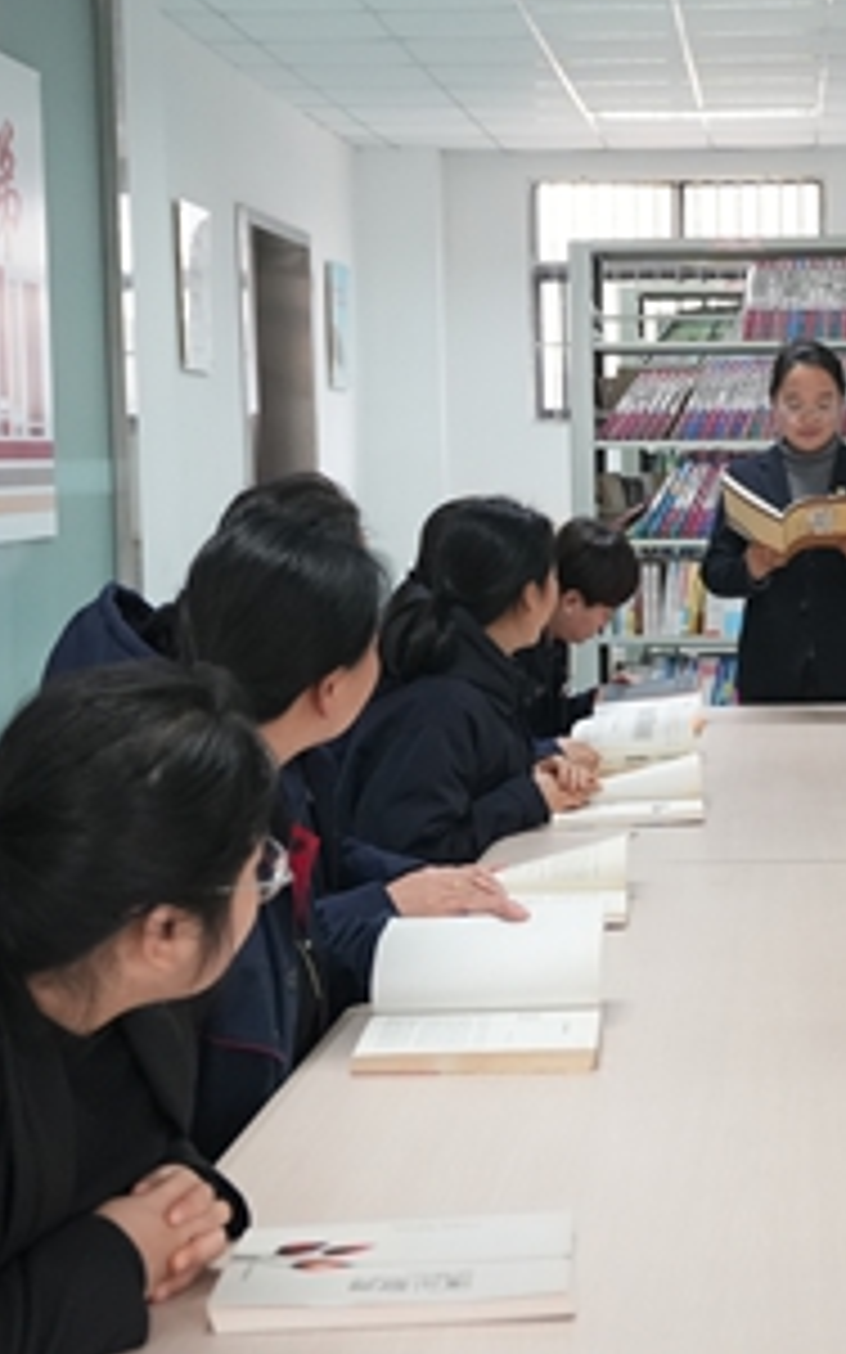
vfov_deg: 33.5
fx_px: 2251
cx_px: 770
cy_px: 630
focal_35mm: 61
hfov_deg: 20.8
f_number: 5
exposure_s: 1/100
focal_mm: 30
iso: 4000
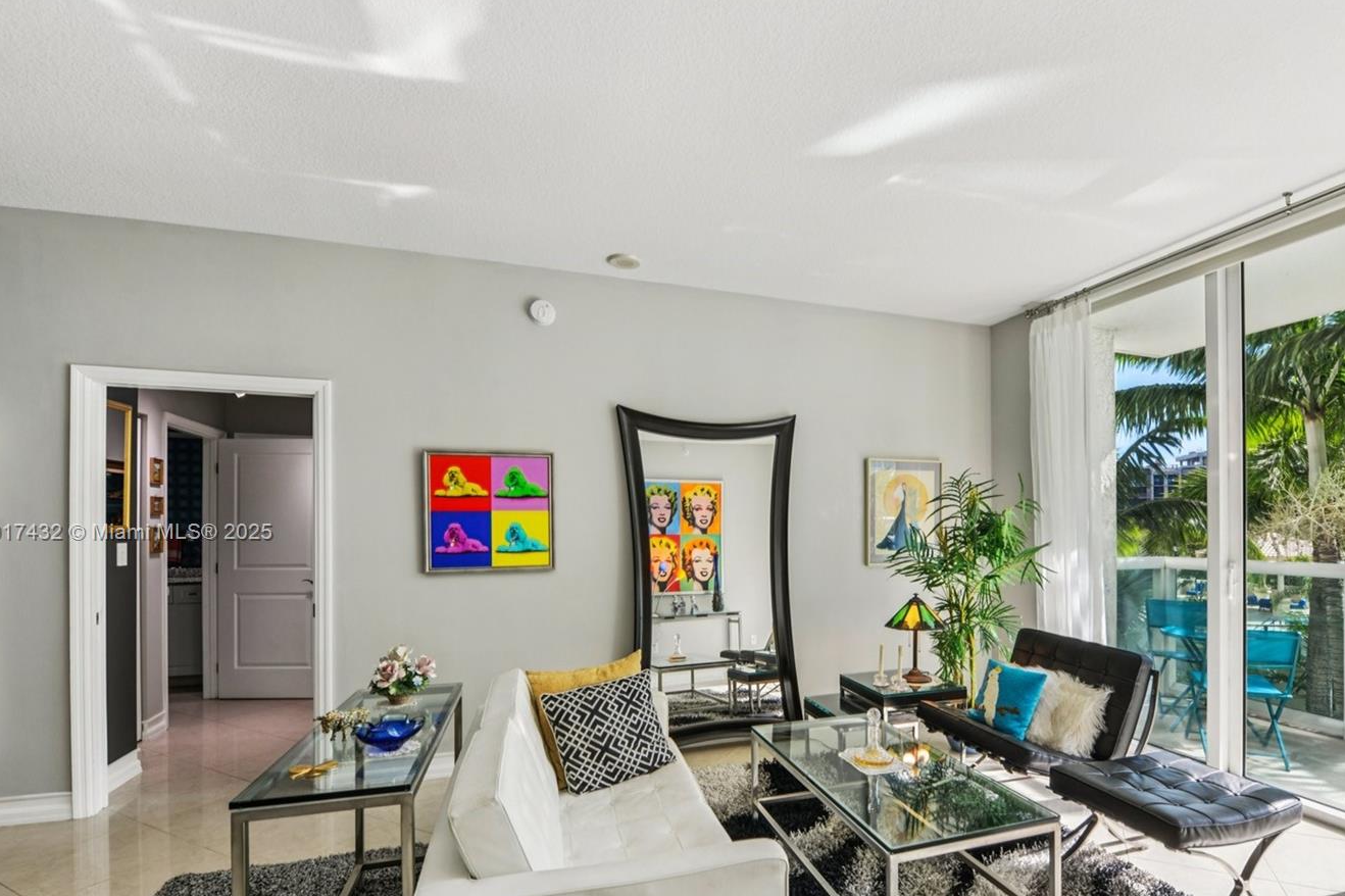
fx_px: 635
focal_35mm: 17
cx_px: 762
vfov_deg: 69.8
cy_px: 534
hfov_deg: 92.8
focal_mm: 14
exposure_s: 1/100
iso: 200
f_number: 9
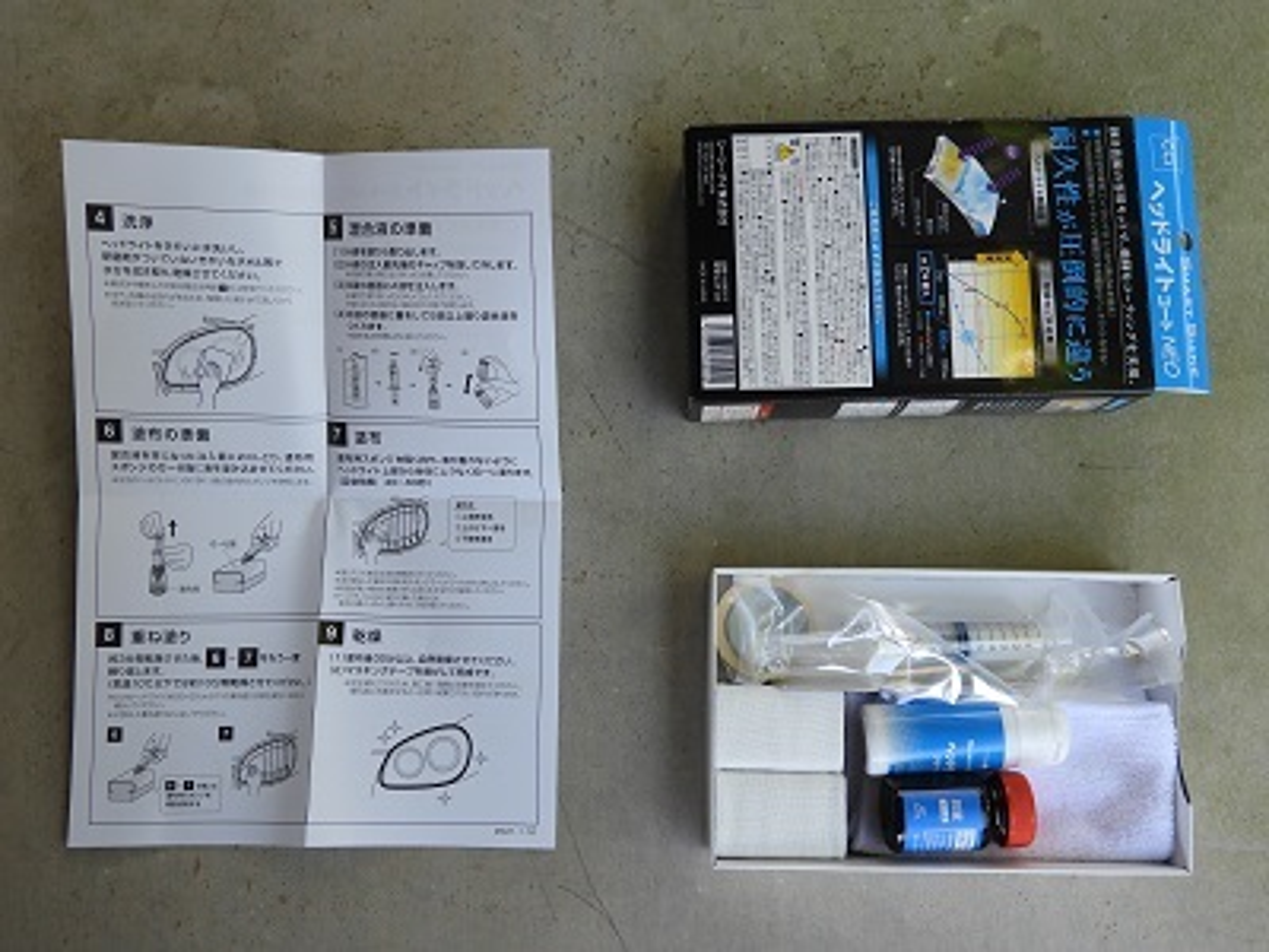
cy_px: 476
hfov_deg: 55.4
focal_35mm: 33
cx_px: 634
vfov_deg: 42.9
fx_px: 1210
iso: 100
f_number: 3.6
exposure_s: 1/60
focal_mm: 5.9
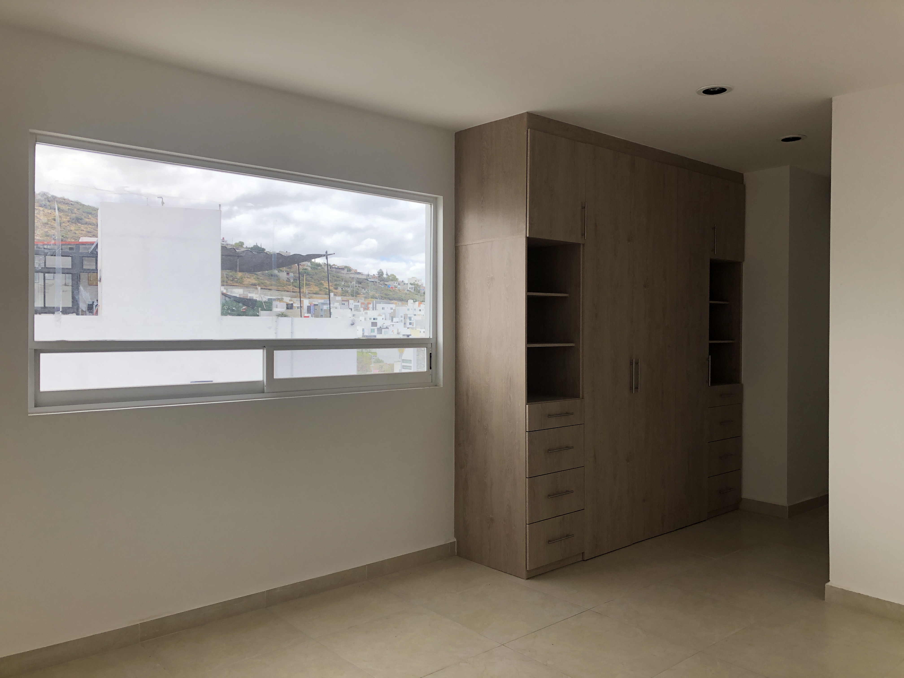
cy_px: 339
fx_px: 731
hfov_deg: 63.4
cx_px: 452
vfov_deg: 49.7
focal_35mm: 28
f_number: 1.8
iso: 20
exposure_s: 1/314
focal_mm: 4
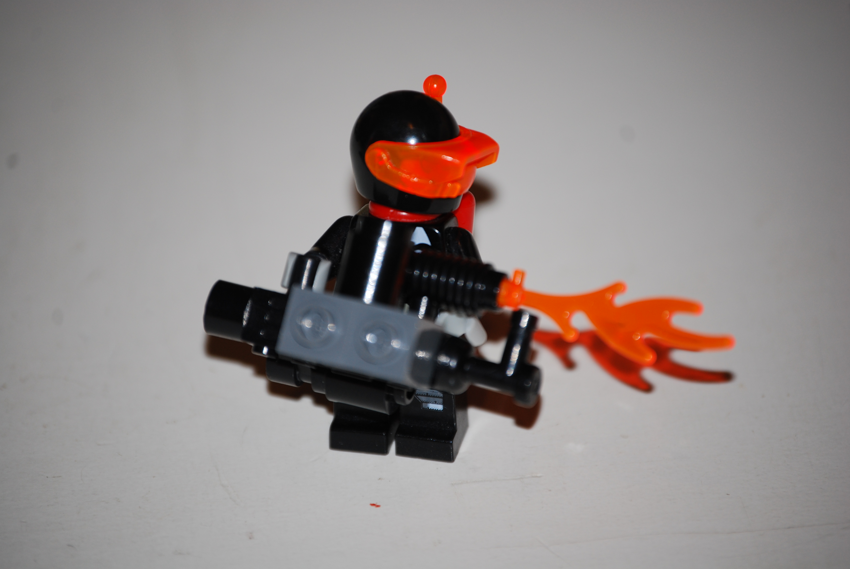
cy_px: 284
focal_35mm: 232
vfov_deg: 5.9
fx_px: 5496
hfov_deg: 8.8
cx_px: 425
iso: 200
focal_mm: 155
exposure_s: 1/60
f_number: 5.3
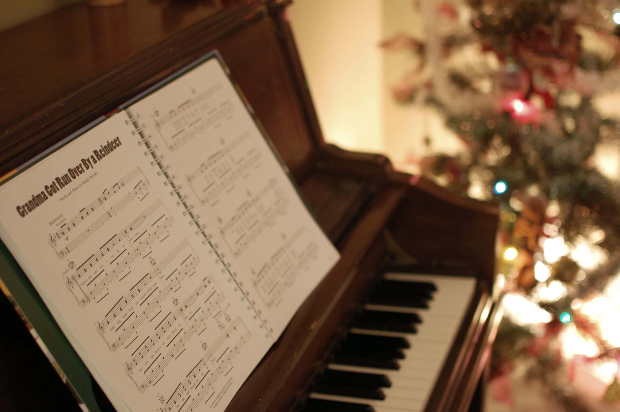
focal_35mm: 52
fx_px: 903
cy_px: 206
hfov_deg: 37.9
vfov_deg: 25.7
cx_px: 310
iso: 800
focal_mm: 35
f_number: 2.2
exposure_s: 1/20
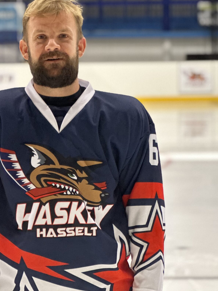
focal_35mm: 125
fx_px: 1049
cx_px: 67
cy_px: 79
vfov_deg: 15.7
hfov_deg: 11.8
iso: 400
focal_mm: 9
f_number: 2.8
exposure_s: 1/33
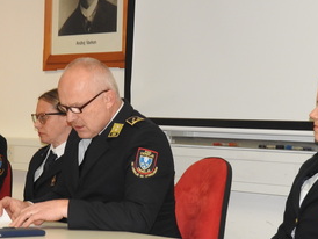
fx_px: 1057
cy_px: 121
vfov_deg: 12.9
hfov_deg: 17.1
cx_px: 146
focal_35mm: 115
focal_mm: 12.5
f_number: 4.5
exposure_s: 1/30
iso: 320
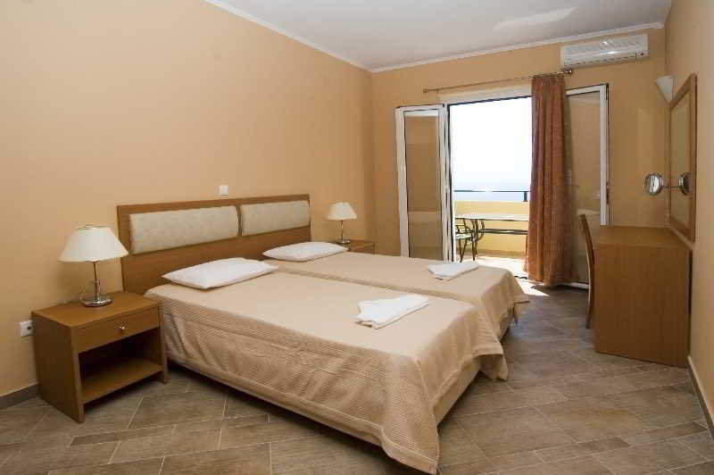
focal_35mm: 18
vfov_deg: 67.3
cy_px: 238
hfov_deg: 90.0
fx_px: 357
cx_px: 357
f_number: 11
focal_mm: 12
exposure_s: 1/160
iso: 200
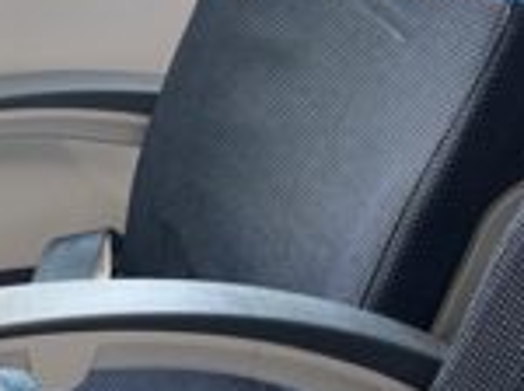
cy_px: 178
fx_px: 1678
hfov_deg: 17.8
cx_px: 265
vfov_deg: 13.3
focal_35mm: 111
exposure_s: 1/55
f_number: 1.5
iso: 160
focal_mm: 5.7
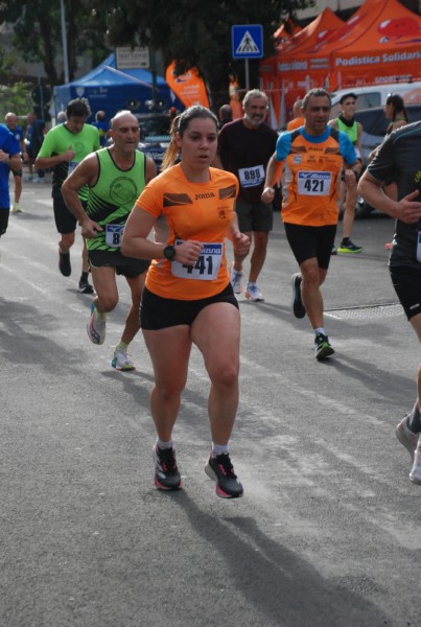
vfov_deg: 18.1
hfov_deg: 12.2
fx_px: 1963
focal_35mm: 112
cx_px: 210
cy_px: 314
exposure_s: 1/1000
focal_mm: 75
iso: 1000
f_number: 5.6
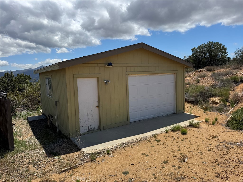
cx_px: 122
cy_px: 91
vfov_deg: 56.8
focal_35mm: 24
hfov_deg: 71.6
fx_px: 168
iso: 80
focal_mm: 6.76
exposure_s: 1/6410
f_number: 1.78
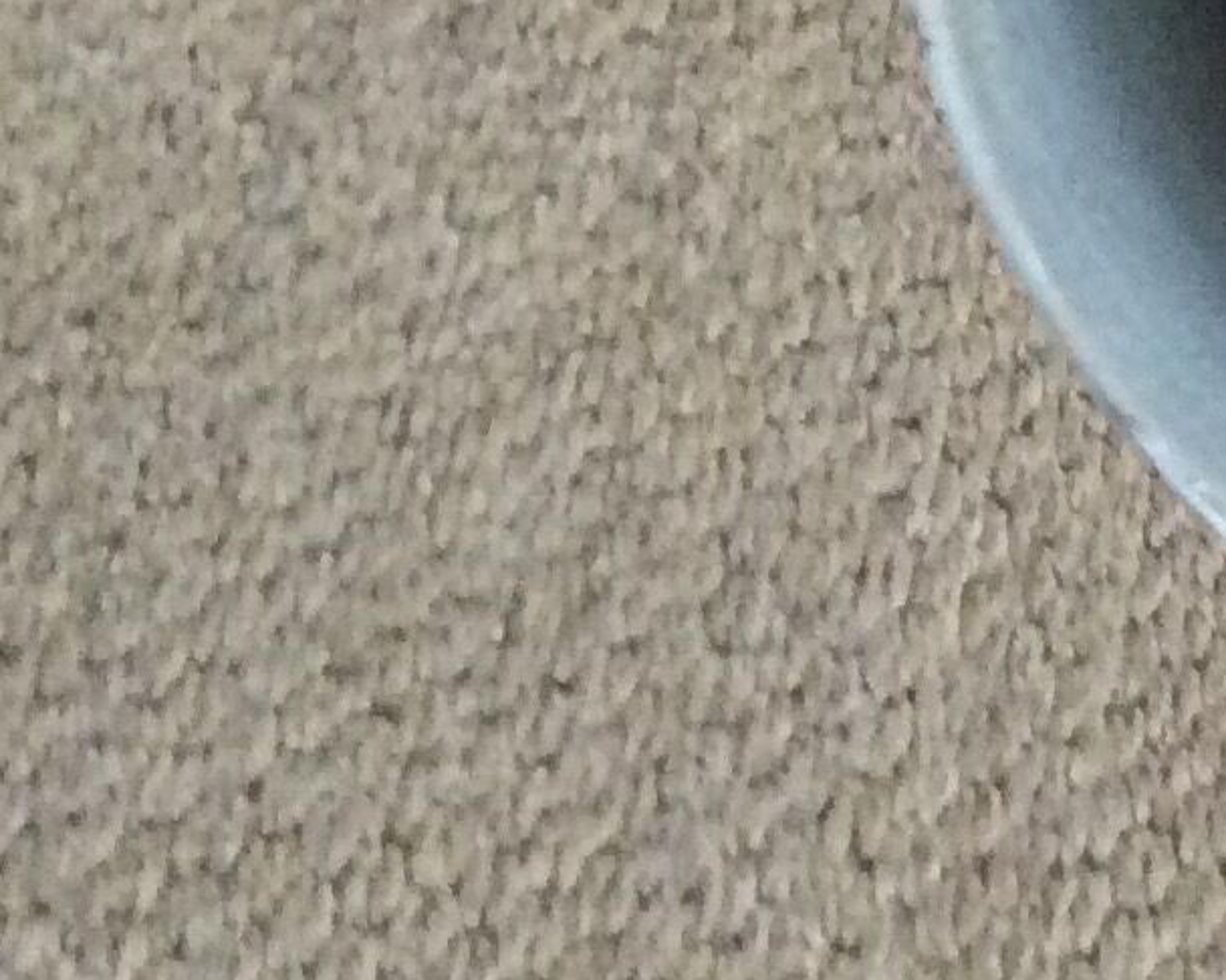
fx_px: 4824
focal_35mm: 133
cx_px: 2029
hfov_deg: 13.4
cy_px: -34
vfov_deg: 11.5
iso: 250
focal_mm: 3.3
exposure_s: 1/20
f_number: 2.4
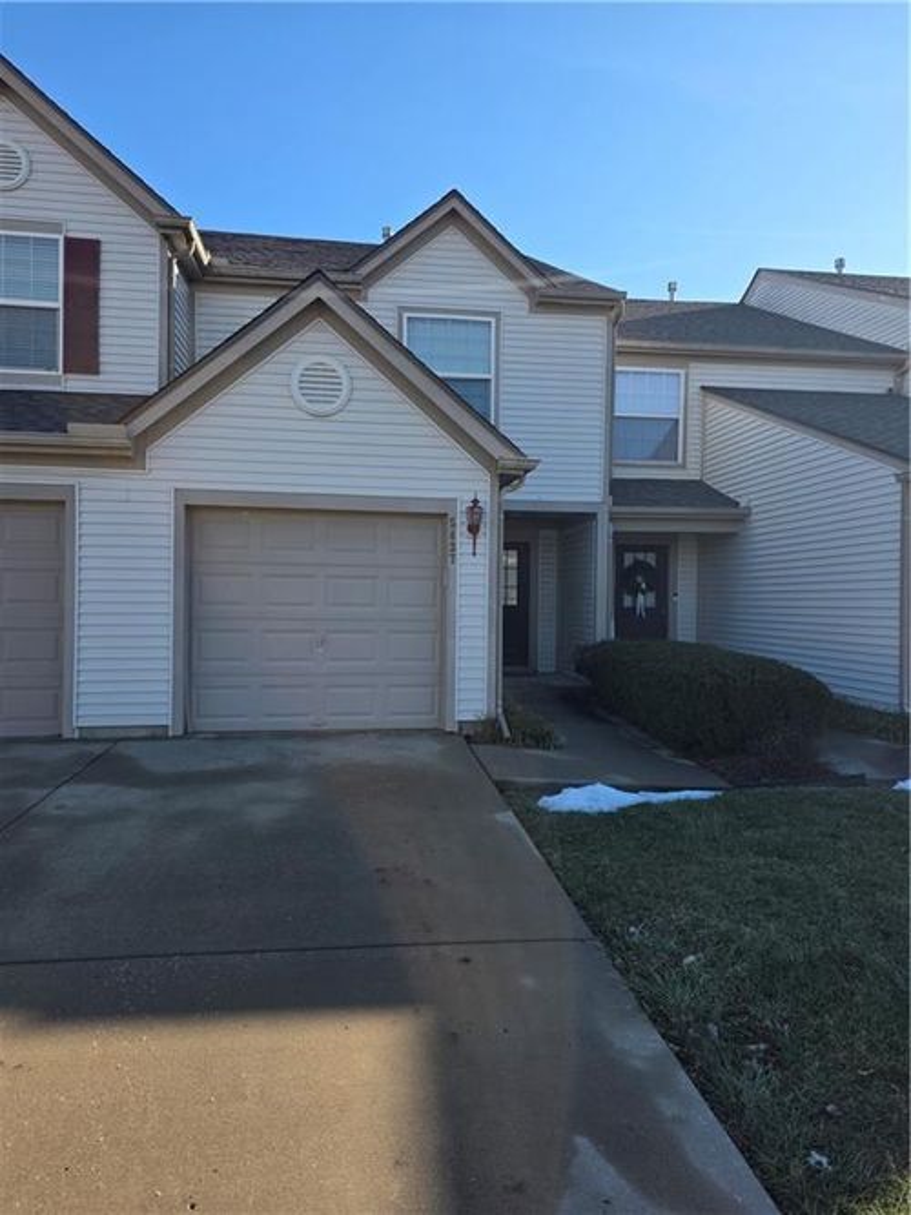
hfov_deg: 58.9
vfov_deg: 73.9
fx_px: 807
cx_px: 456
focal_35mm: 23
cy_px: 608
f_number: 1.7
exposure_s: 1/3203
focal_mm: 6.25
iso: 80
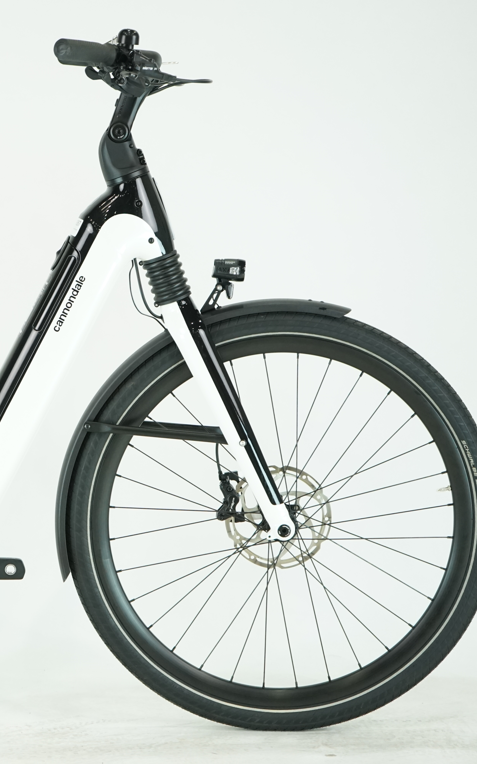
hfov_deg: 13.5
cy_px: 382
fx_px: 1976
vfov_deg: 21.9
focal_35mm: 95
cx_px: -53
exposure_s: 1/200
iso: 1600
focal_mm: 62
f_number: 5.6
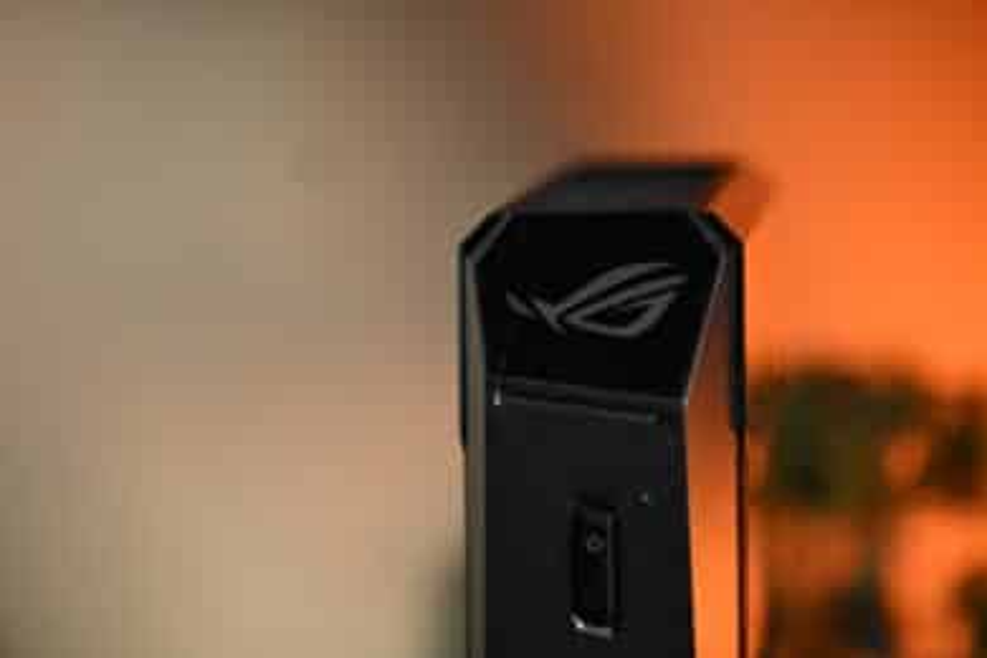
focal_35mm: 120
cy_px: 329
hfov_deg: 17.1
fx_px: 3290
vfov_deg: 11.4
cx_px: 494
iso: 560
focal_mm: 120
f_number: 4
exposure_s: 1/125
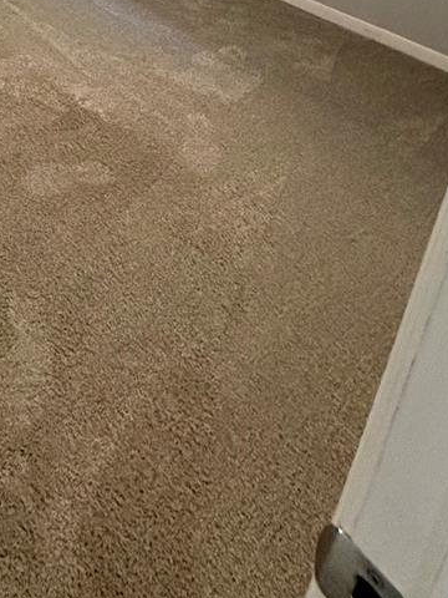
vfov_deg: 37.3
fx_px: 604
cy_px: -146
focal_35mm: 35
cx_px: -63
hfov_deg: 34.3
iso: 500
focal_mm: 2.22
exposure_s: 1/60
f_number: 2.2
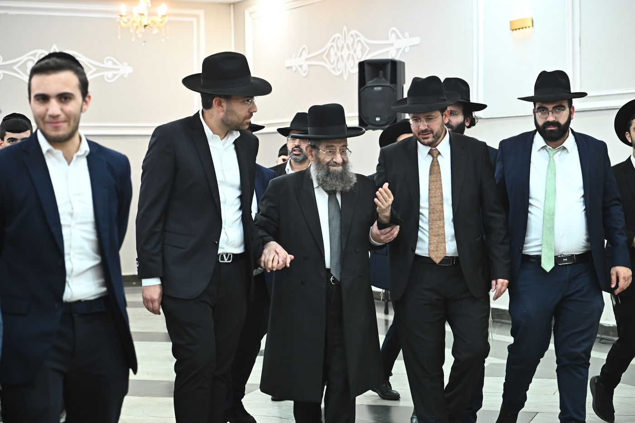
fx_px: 1322
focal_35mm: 75
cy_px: 212
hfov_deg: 27.0
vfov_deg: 18.2
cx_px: 318
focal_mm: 75
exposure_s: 1/160
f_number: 4.5
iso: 2500
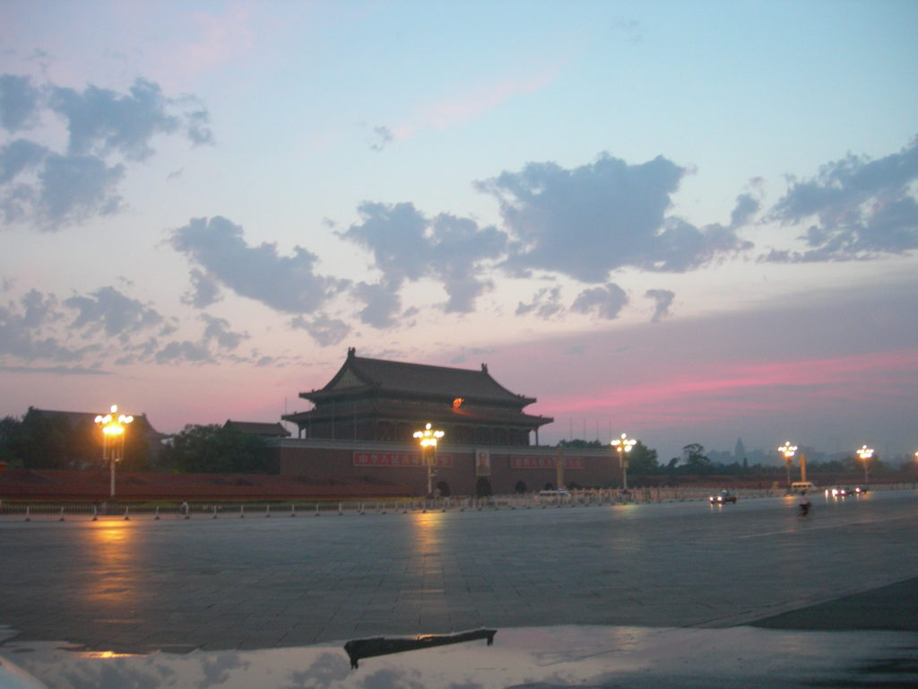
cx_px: 459
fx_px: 1008
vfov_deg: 37.7
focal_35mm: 38
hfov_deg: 49.0
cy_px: 344
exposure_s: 1/22.1
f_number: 2.8
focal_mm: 7.8
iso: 200
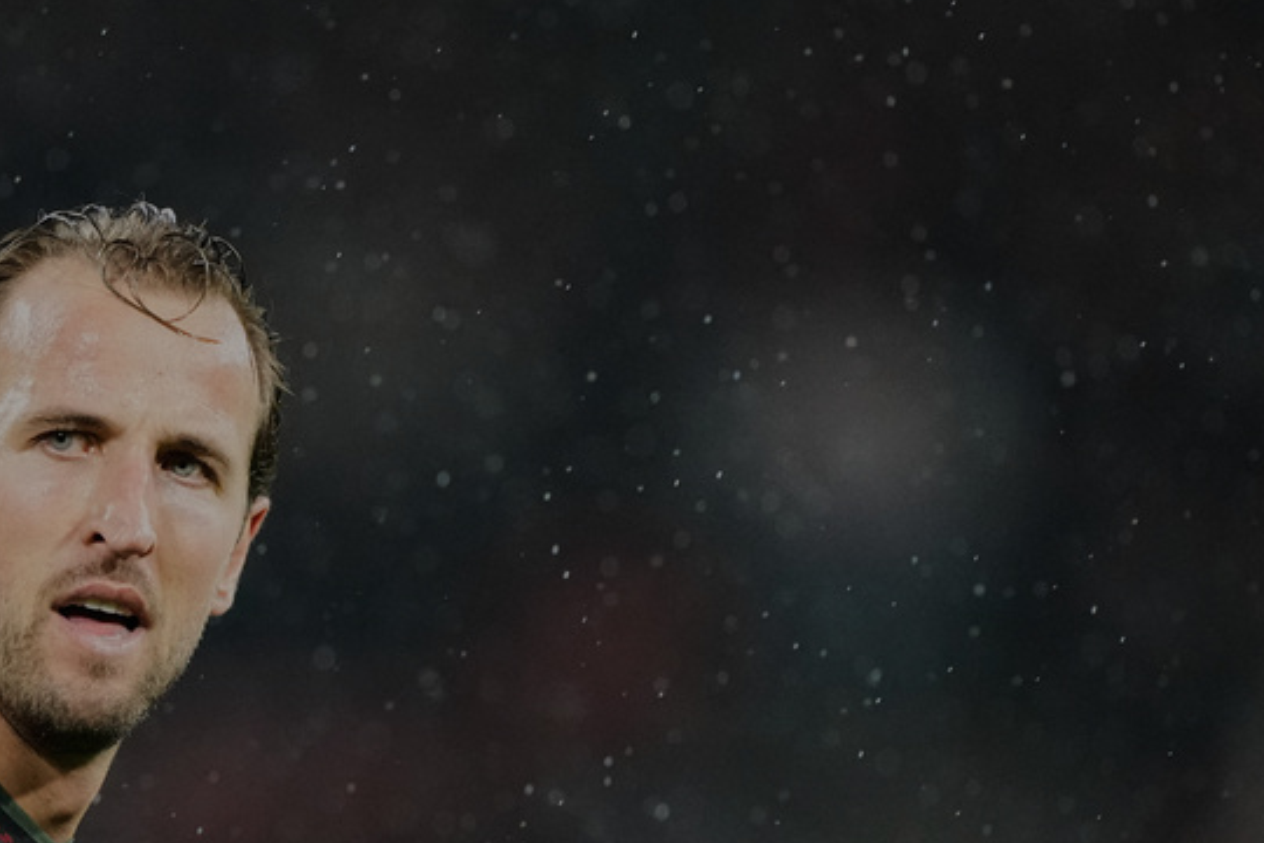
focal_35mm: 1138
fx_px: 39953
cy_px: 575
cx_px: 307
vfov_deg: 1.2
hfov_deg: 1.8
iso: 6400
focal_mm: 400
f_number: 2.8
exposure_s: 1/2000
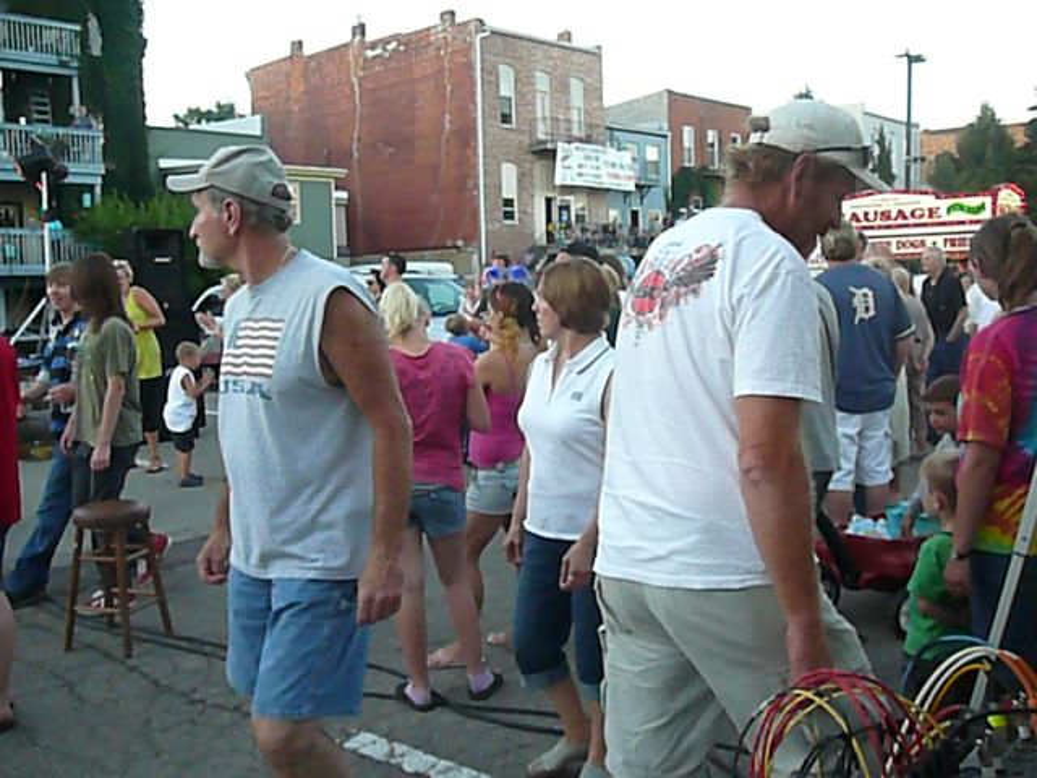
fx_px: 1049
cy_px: 389
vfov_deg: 40.7
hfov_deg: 52.6
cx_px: 518
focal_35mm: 35
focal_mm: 5.2
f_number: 2.8
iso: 800
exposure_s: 1/320
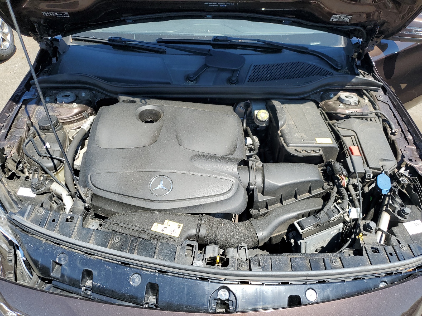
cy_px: 158
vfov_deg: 53.1
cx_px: 211
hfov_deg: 67.3
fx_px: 317
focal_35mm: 26
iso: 50
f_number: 1.5
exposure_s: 1/1111
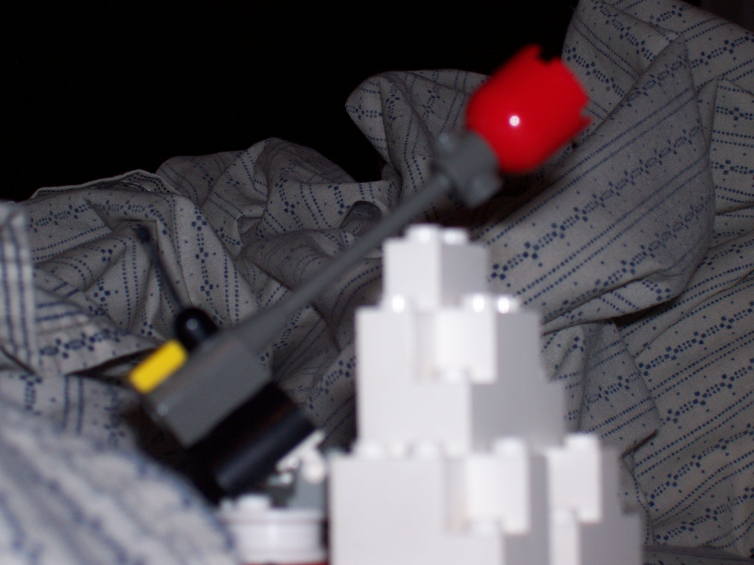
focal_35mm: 102
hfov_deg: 19.3
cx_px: 377
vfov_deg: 14.5
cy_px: 282
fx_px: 2222
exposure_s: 1/89.8
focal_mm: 16.8
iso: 80
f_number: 4.6
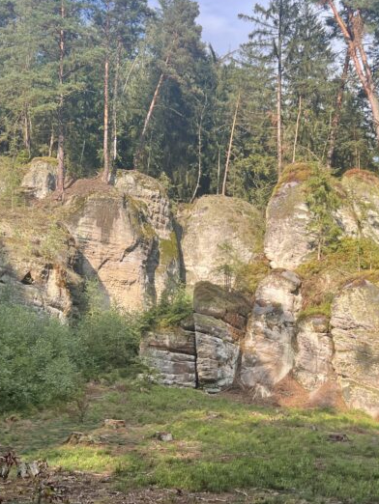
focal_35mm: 51
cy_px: 265
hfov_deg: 28.6
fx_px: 744
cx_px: 202
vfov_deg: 37.5
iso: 50
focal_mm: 5.7
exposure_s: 1/1209
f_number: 1.5
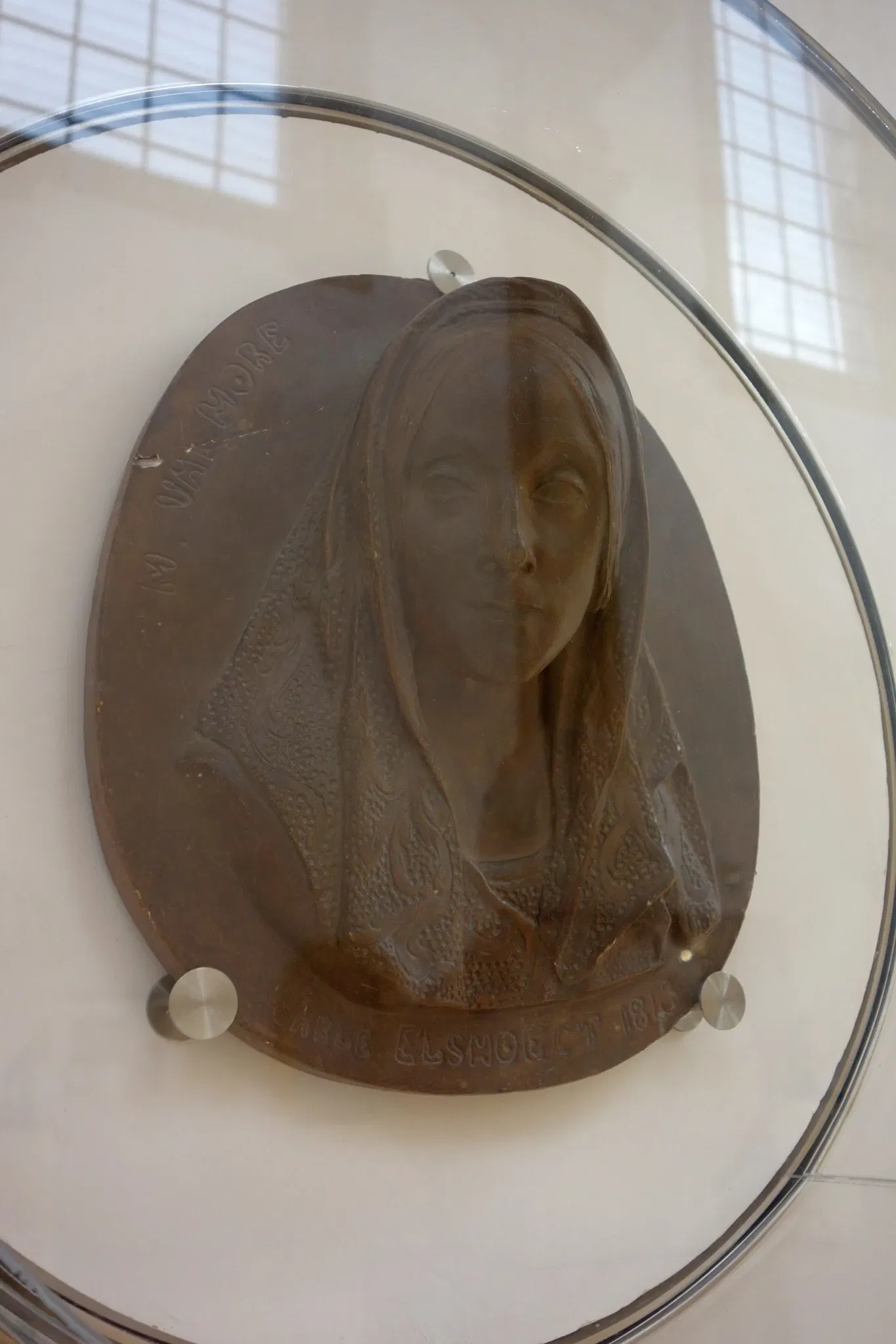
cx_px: 448
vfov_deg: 53.1
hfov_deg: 36.9
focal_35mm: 36
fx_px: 1344
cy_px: 672
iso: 125
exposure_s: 1/100
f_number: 3.5
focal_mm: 13.42
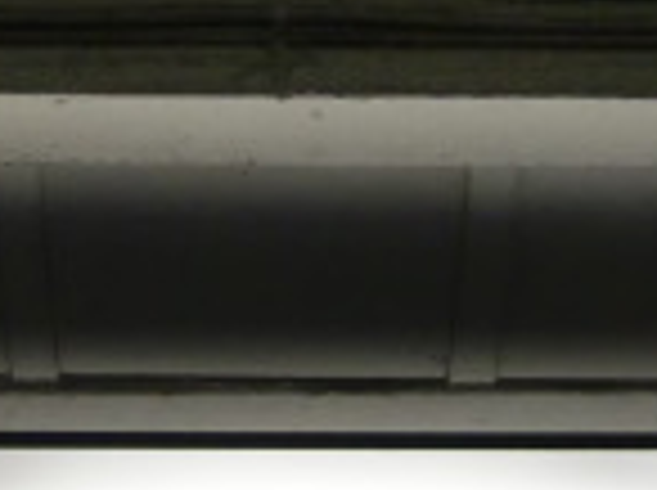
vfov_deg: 12.0
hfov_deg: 16.0
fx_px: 2331
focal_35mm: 123
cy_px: 319
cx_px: 292
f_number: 2.6
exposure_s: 1/60
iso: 160
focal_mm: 4.9
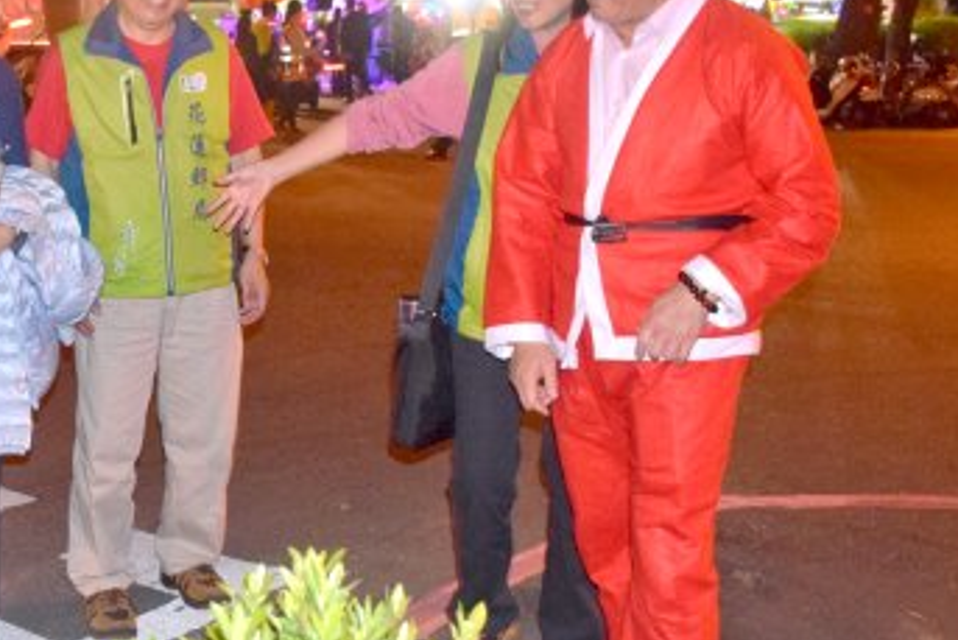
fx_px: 1677
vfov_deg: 21.5
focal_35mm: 63
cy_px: 201
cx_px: 50
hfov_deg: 30.1
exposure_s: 1/60
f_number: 3.5
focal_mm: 18
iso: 3200
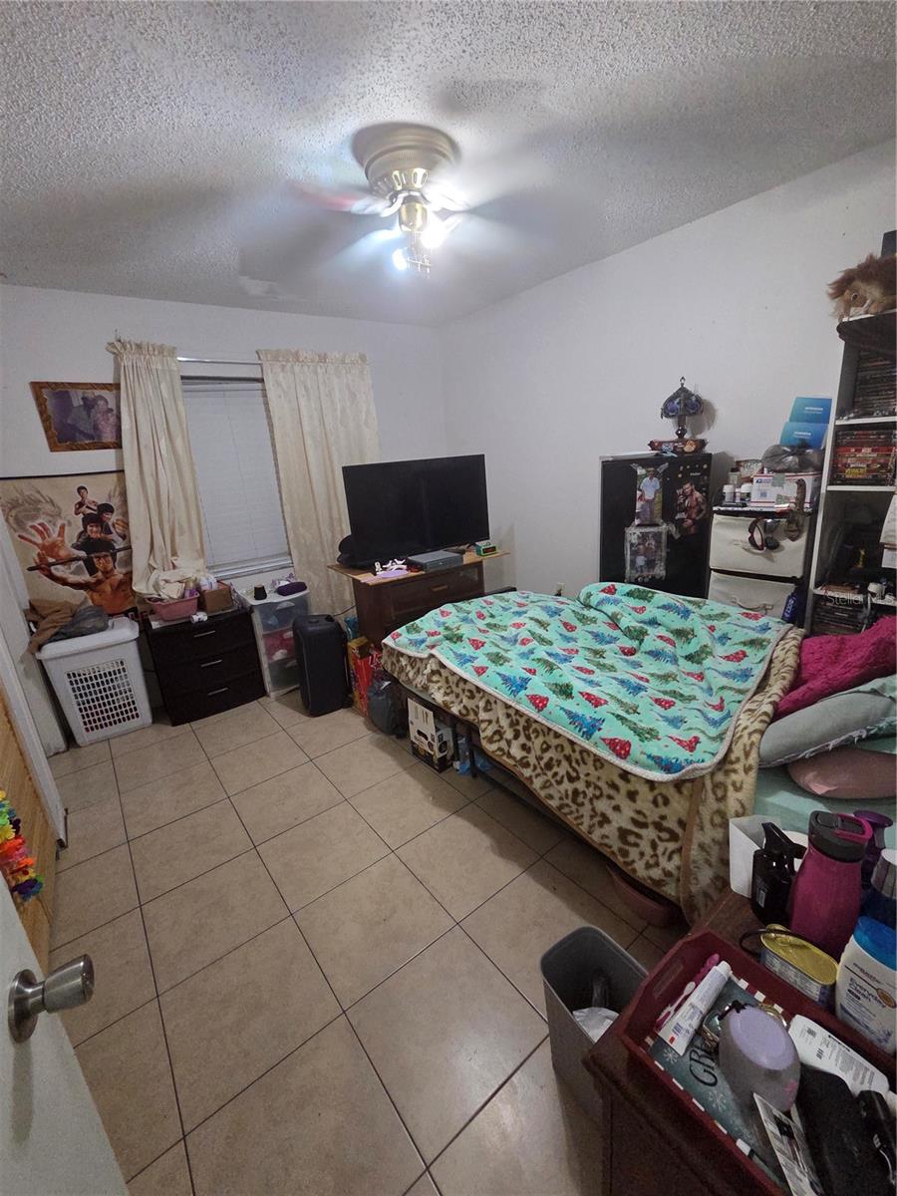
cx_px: 448
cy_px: 598
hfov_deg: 89.9
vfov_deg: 106.2
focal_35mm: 13
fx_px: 449
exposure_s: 1/60
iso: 800
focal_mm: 2.2
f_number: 2.2
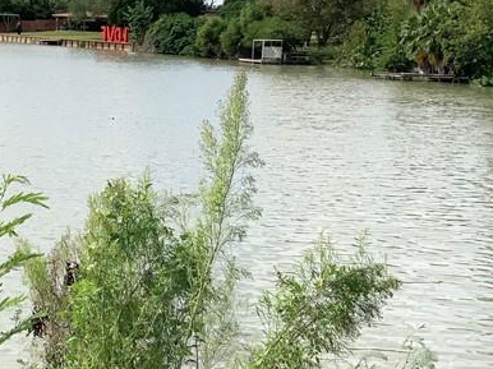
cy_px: 126
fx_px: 1096
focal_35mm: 77
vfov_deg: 19.1
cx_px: 128
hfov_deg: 25.1
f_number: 1.8
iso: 16
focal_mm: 3
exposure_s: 1/2538
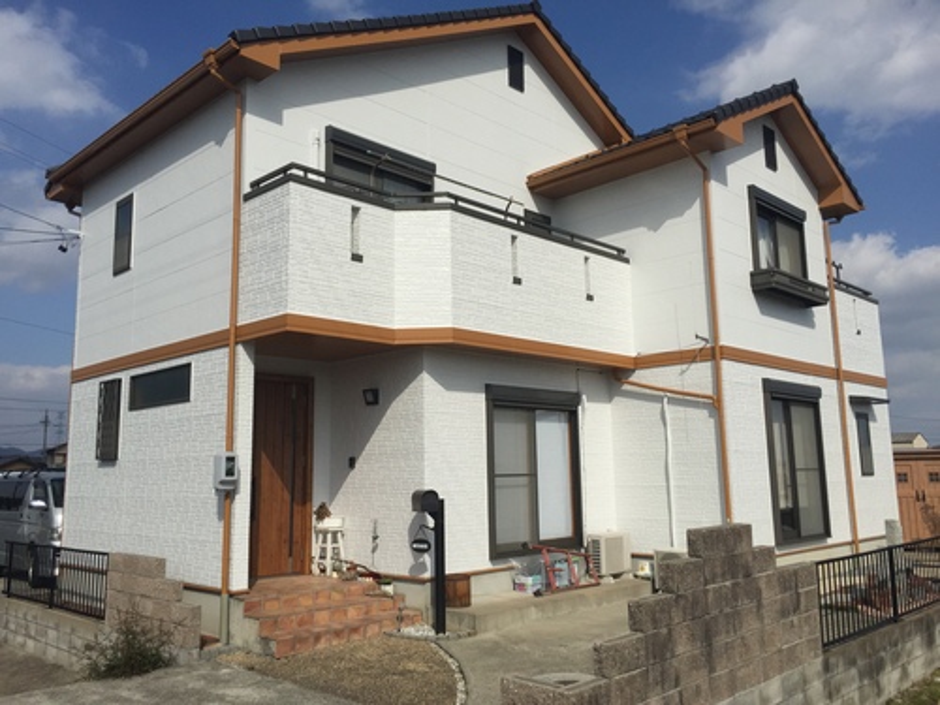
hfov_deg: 61.7
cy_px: 352
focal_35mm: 29
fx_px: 787
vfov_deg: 48.2
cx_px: 470
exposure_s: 1/5650
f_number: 2.2
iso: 32
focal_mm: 4.15
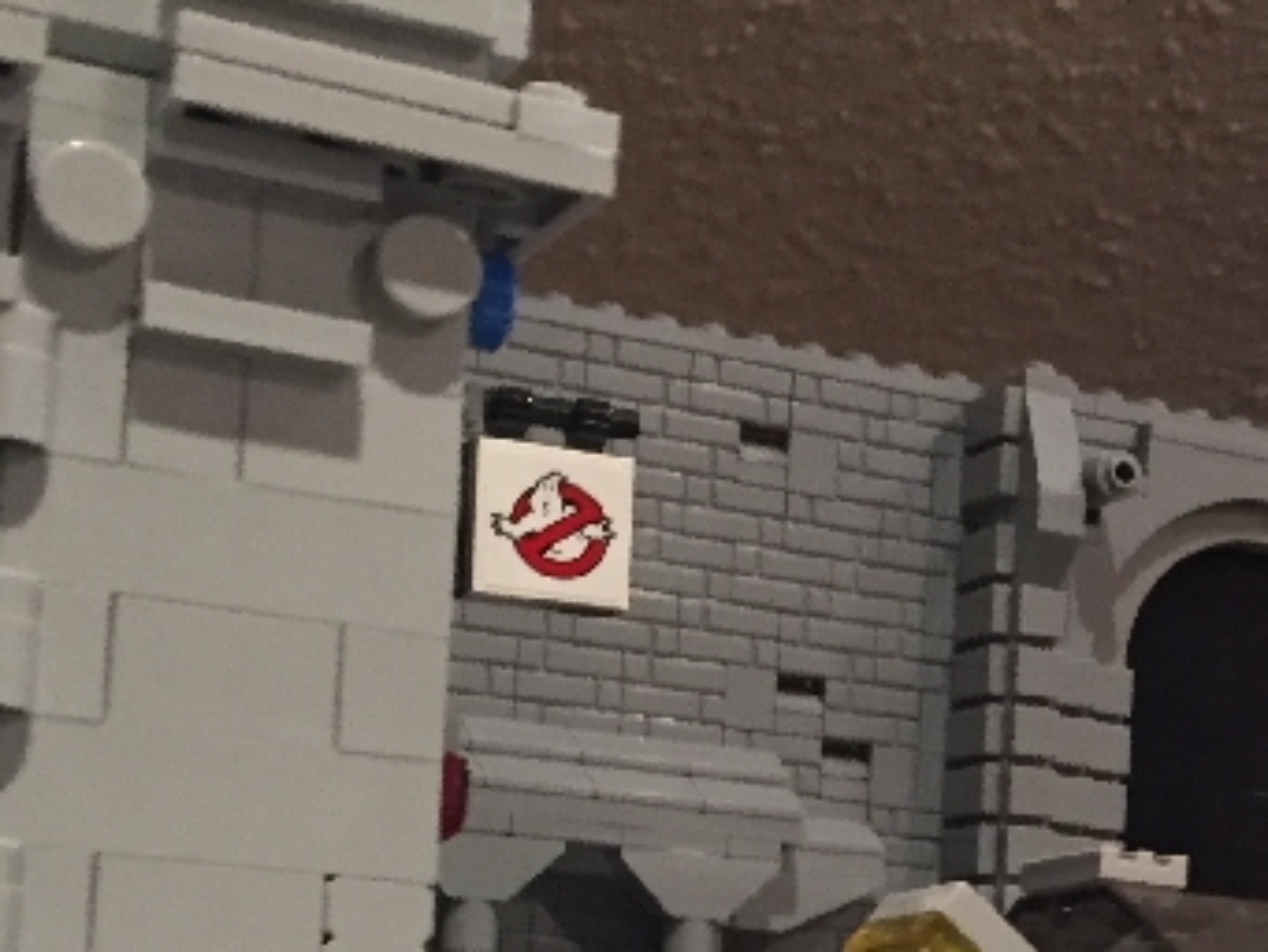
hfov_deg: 20.5
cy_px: 1075
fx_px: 3188
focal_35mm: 87
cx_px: 1651
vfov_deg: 16.4
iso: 250
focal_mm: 4.15
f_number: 2.2
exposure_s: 1/33
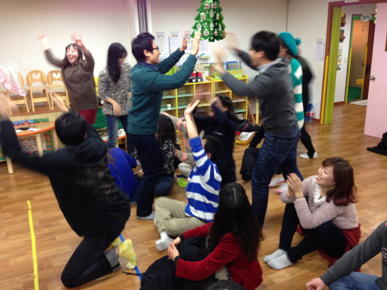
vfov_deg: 42.9
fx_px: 369
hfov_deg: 55.4
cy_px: 145
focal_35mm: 33
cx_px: 194
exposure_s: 1/20
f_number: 2.4
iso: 160
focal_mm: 4.13
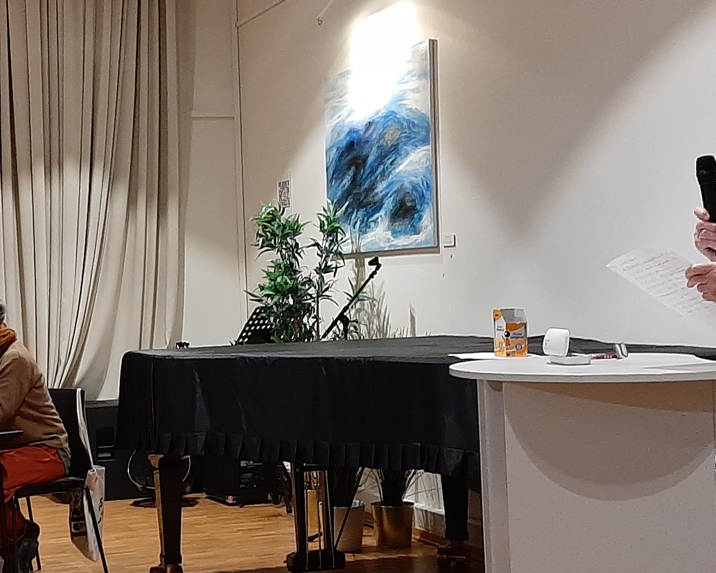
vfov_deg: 25.0
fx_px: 1293
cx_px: 165
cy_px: 322
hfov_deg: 30.4
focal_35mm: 61
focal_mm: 3.93
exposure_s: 1/25
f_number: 1.7
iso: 250
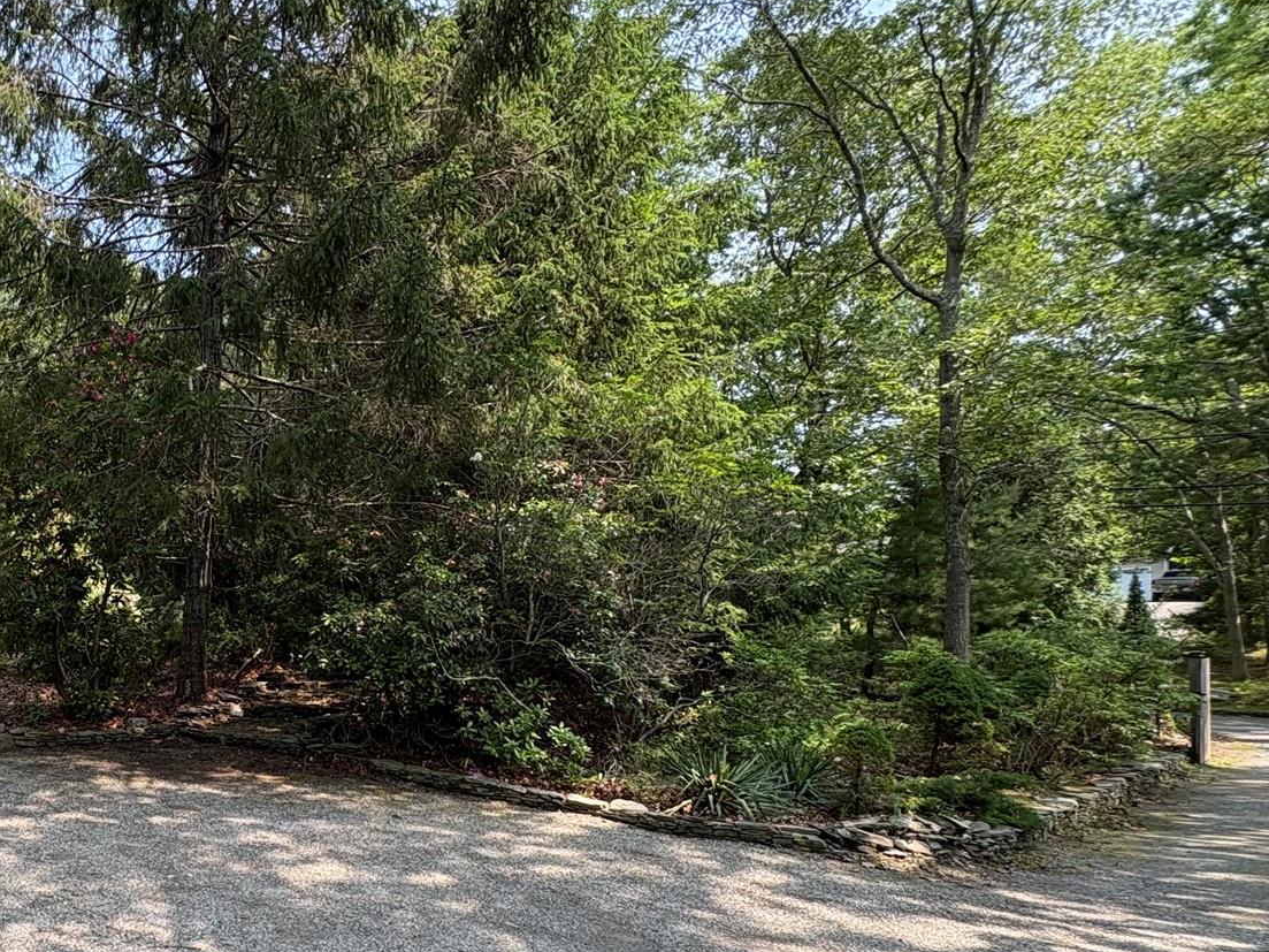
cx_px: 165
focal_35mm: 26
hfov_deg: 59.0
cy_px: 650
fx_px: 953
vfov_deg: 51.8
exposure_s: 1/261
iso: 64
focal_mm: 2.22
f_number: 2.2
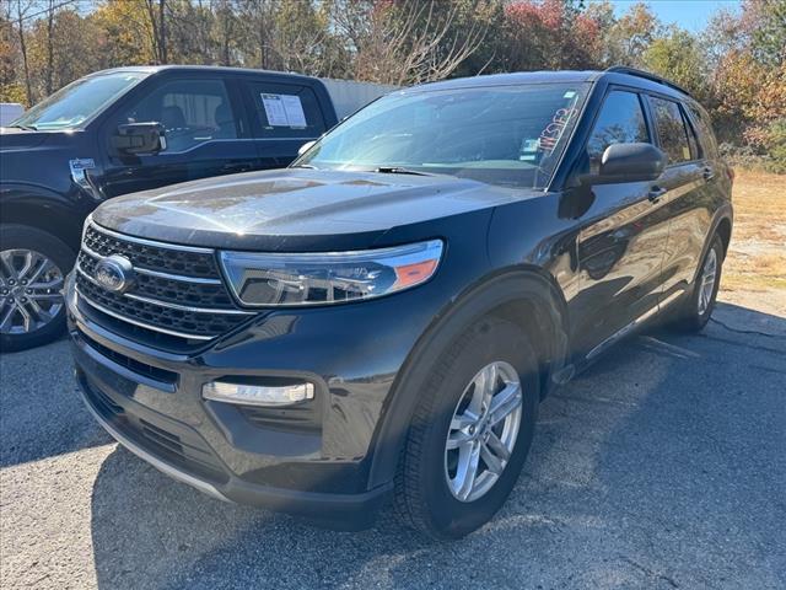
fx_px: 545
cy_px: 295
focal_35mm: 24
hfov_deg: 71.6
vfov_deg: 56.8
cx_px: 393
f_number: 1.78
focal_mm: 6.76
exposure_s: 1/1215
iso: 80
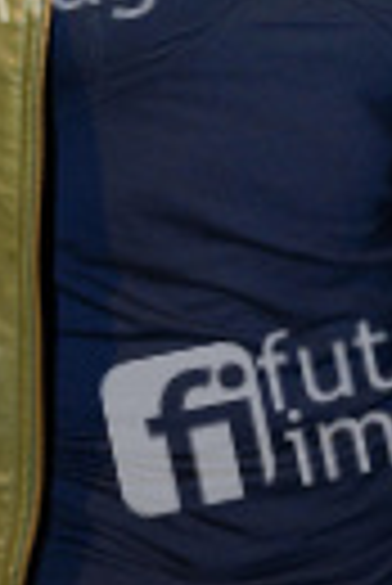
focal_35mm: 185
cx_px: 469
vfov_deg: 10.7
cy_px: -266
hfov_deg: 7.4
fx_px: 3013
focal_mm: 40
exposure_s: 1/50
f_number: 8
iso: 400
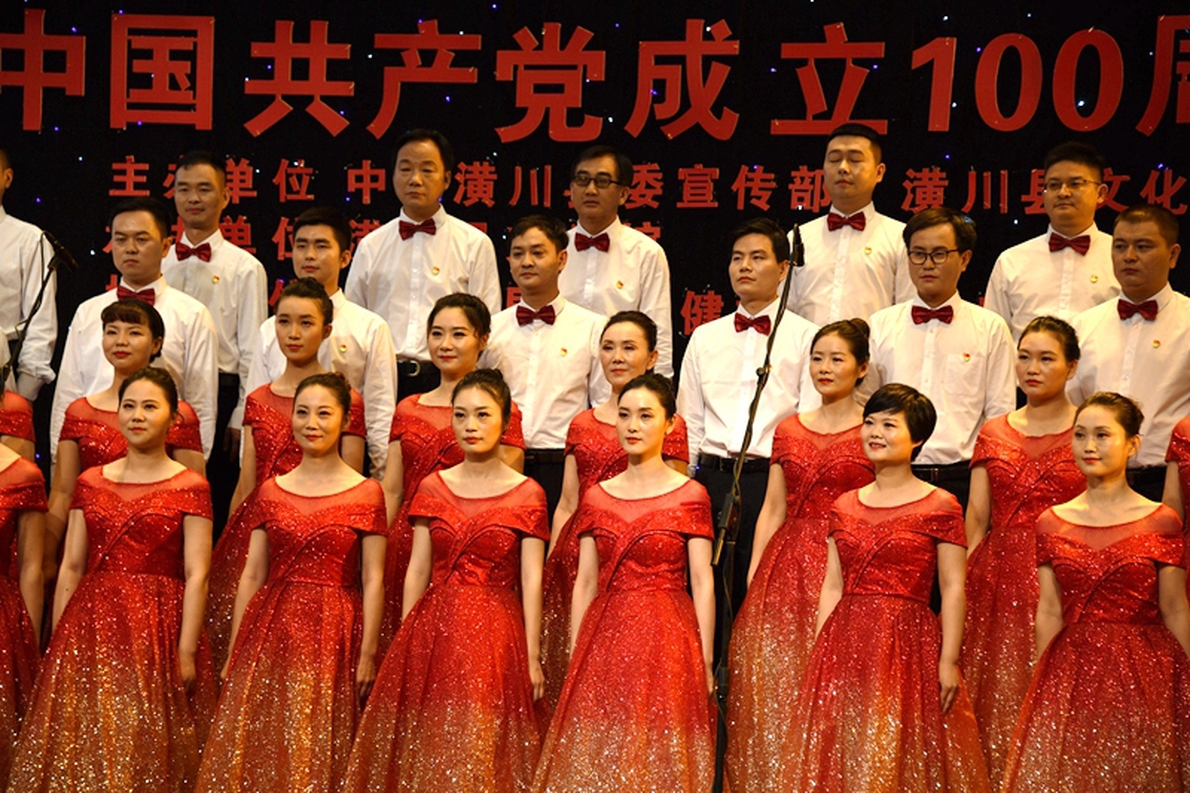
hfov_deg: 15.2
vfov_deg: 10.2
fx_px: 4461
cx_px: 595
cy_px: 396
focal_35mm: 135
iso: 1250
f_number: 5.6
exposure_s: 1/400
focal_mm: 135
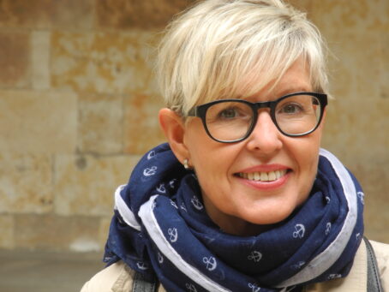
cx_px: 194
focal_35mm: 200
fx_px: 2249
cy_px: 146
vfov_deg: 7.4
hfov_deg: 9.9
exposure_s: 1/40
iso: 100
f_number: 5.6
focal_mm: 42.6
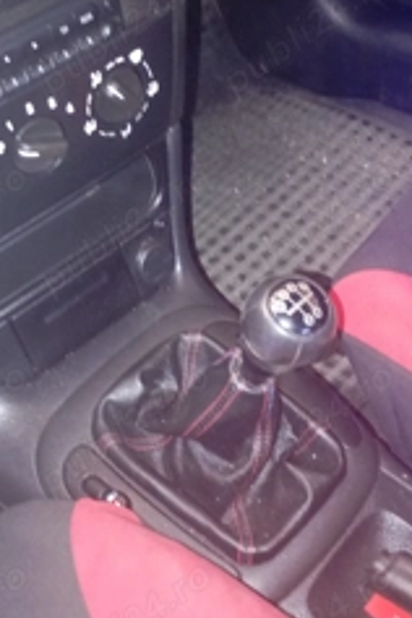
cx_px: 216
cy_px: 271
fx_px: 841
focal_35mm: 49
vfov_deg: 40.3
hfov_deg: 27.5
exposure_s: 1/10
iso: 1925
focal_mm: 4.27
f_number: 1.8
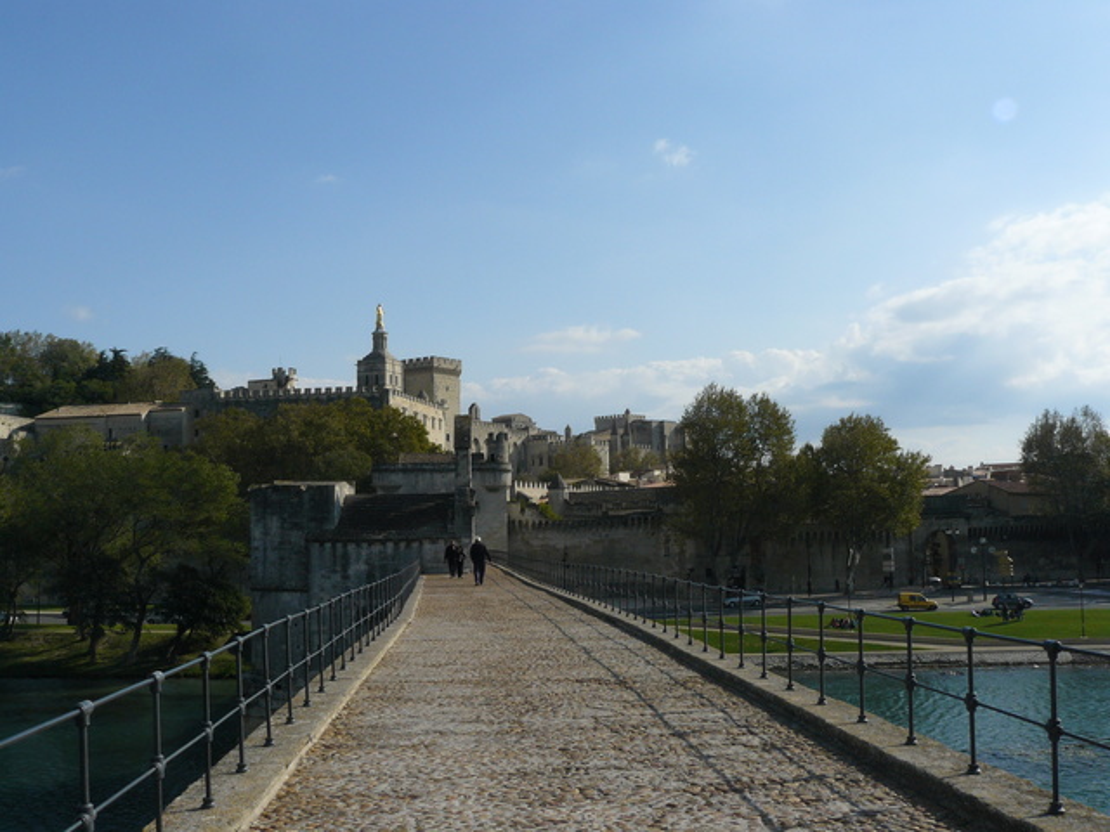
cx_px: 555
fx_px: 1154
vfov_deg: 39.7
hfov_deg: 51.4
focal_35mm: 36
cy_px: 416
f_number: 7.1
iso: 100
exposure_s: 1/400
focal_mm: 6
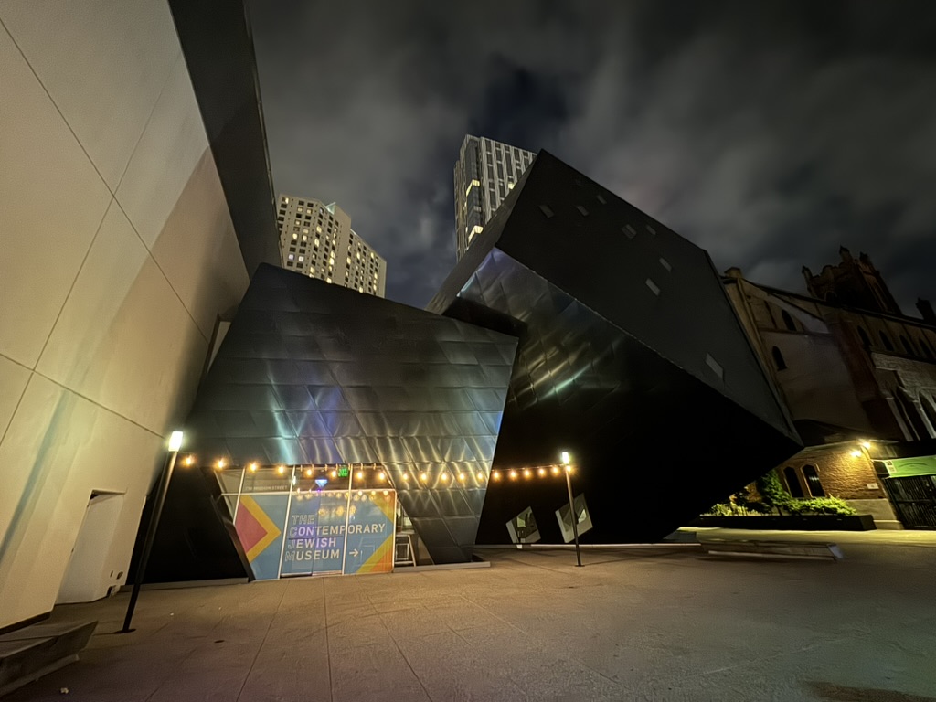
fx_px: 379
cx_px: 468
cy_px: 351
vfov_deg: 85.7
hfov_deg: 102.1
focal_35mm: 14
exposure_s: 1/9
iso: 1600
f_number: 2.2
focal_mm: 2.22
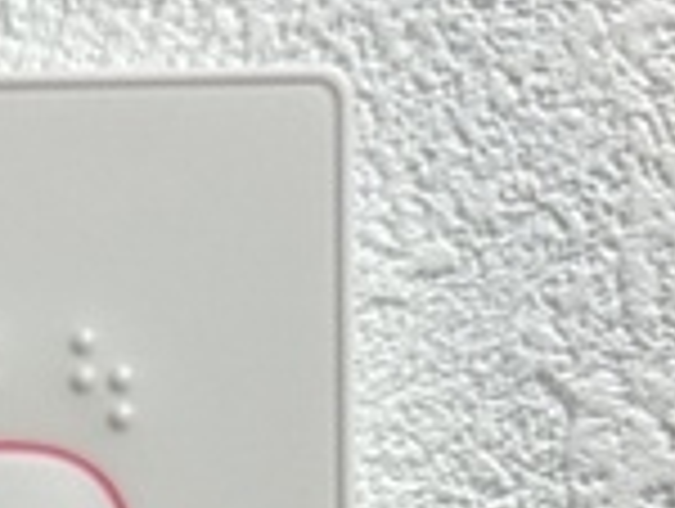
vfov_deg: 11.1
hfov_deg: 14.0
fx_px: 2363
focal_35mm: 121
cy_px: 1018
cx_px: -616
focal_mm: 5.7
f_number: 1.5
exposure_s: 1/120
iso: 80
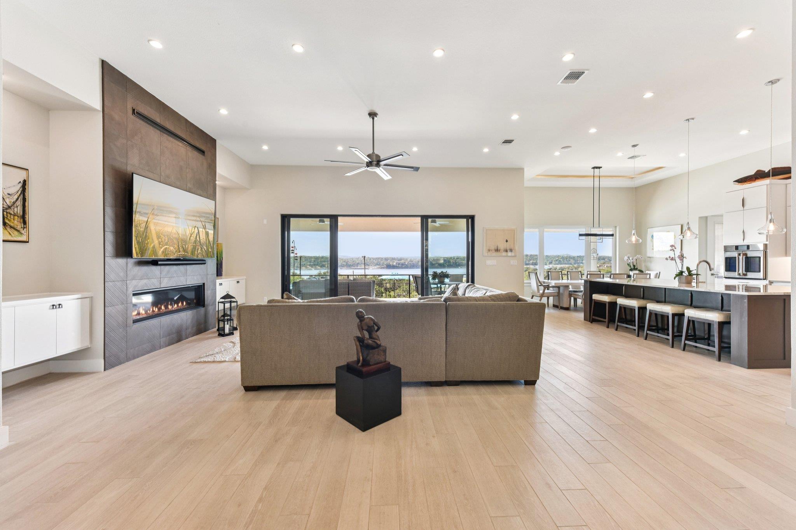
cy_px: 265
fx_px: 310
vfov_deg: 81.2
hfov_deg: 104.3
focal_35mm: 14
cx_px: 398
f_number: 8
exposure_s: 1/15
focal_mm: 14
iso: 140
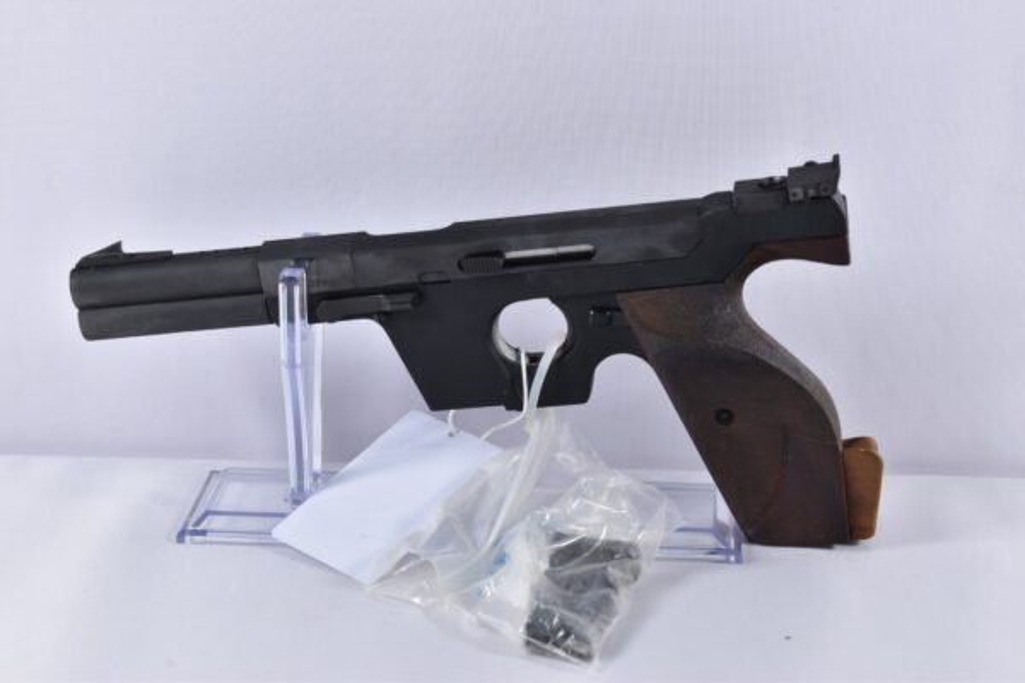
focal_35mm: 82
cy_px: 342
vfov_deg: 16.6
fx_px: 2349
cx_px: 512
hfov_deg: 24.6
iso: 640
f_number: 5.6
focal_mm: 55
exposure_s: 1/100
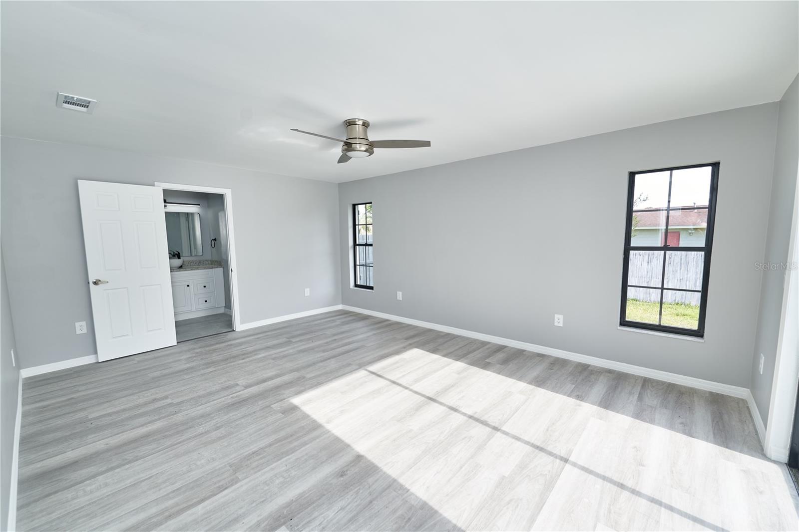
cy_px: 266
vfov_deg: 81.2
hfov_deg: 104.3
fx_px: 311
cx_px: 400
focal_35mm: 14
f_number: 5
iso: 400
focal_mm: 14
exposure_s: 1/200
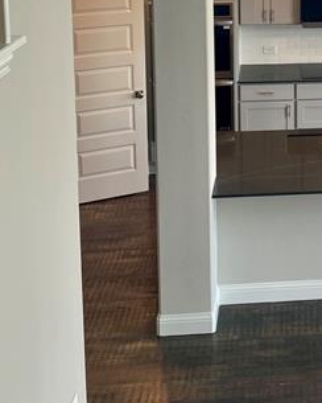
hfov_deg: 22.7
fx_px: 762
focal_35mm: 64
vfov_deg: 27.5
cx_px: 338
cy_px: -18
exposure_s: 1/120
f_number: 1.6
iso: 64
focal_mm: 4.2
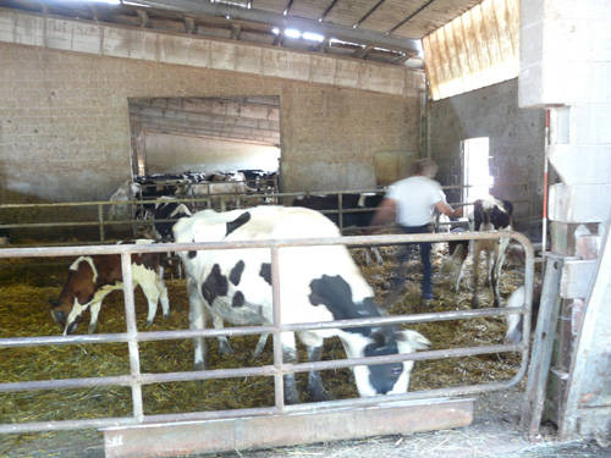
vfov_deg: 49.7
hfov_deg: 63.4
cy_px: 229
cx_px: 306
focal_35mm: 28
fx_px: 494
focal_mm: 4.6
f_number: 2.8
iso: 100
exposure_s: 1/4
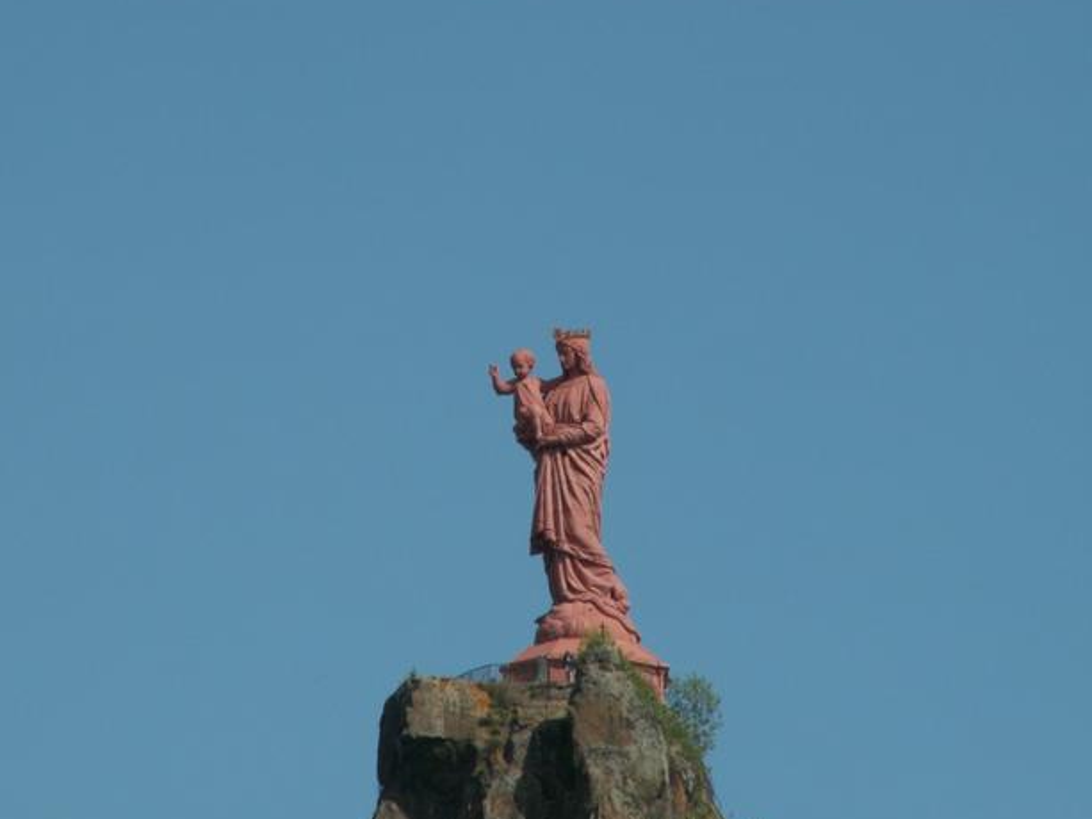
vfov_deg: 3.5
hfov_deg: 4.6
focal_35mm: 428
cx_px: 527
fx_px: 13504
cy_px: 404
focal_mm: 67.95
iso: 50
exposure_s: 1/320
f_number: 7.1
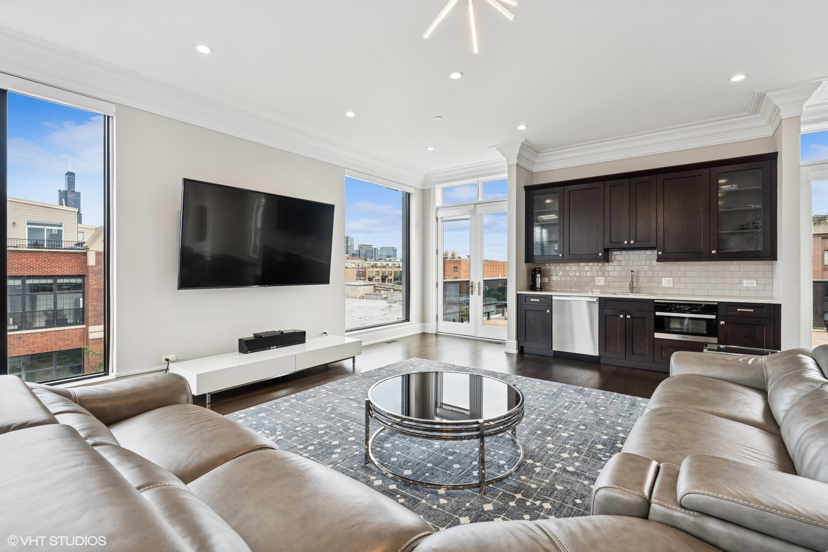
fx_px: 368
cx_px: 414
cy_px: 276
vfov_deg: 73.7
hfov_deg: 96.7
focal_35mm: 16
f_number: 8
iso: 320
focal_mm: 16
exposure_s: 1/80
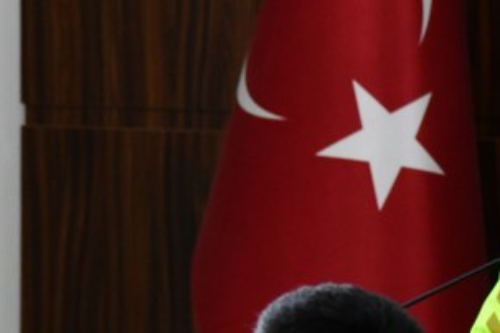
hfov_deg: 4.1
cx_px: 601
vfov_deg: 2.7
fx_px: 7041
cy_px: 279
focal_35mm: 507
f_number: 5.6
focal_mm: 120
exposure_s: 1/125
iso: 2000
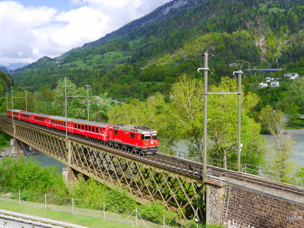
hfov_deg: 49.0
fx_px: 334
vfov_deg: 37.7
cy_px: 114
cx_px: 152
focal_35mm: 38
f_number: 7.1
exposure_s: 1/320
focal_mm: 19
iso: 160
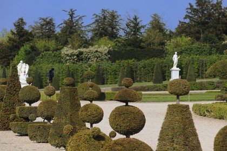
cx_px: 114
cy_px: 76
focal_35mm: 200
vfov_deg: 6.9
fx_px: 1261
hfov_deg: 10.3
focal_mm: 200
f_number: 9
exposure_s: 1/160
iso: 100
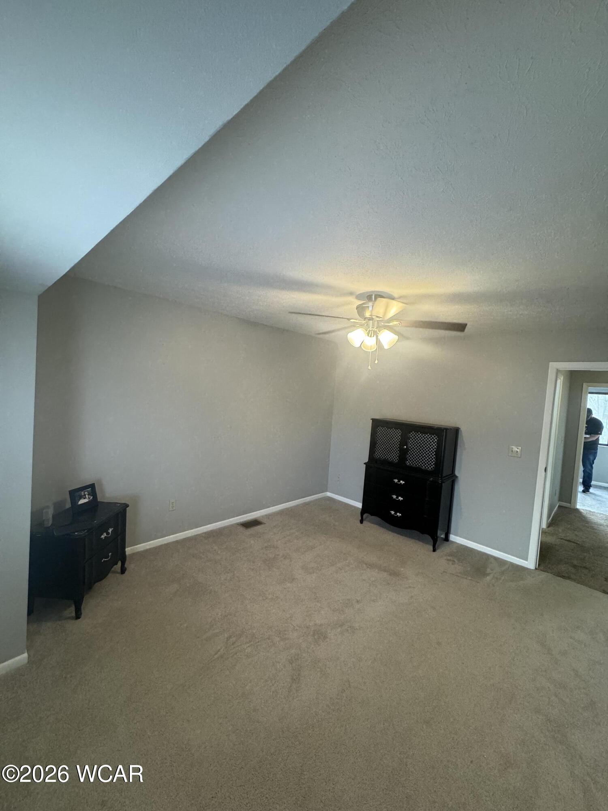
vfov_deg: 102.1
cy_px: 406
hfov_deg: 85.7
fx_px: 328
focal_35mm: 14
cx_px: 304
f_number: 2.2
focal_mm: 2.22
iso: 250
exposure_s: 1/60
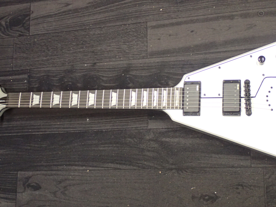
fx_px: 423
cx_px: 138
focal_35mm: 53
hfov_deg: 36.2
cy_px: 104
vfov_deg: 27.5
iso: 800
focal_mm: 9.61
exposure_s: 1/50
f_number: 3.4
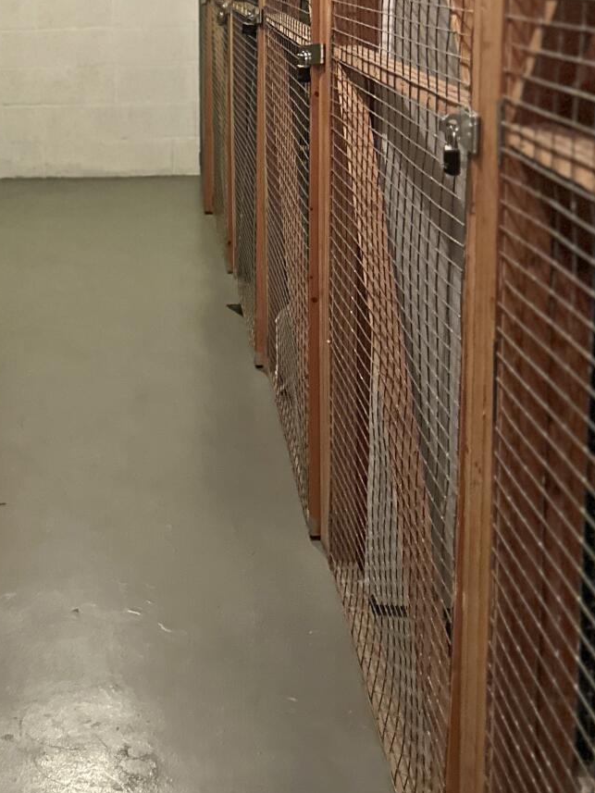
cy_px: 147
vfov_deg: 33.3
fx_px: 1283
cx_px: -59
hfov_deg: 24.4
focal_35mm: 56
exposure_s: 1/40
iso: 1000
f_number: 1.78
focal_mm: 6.86
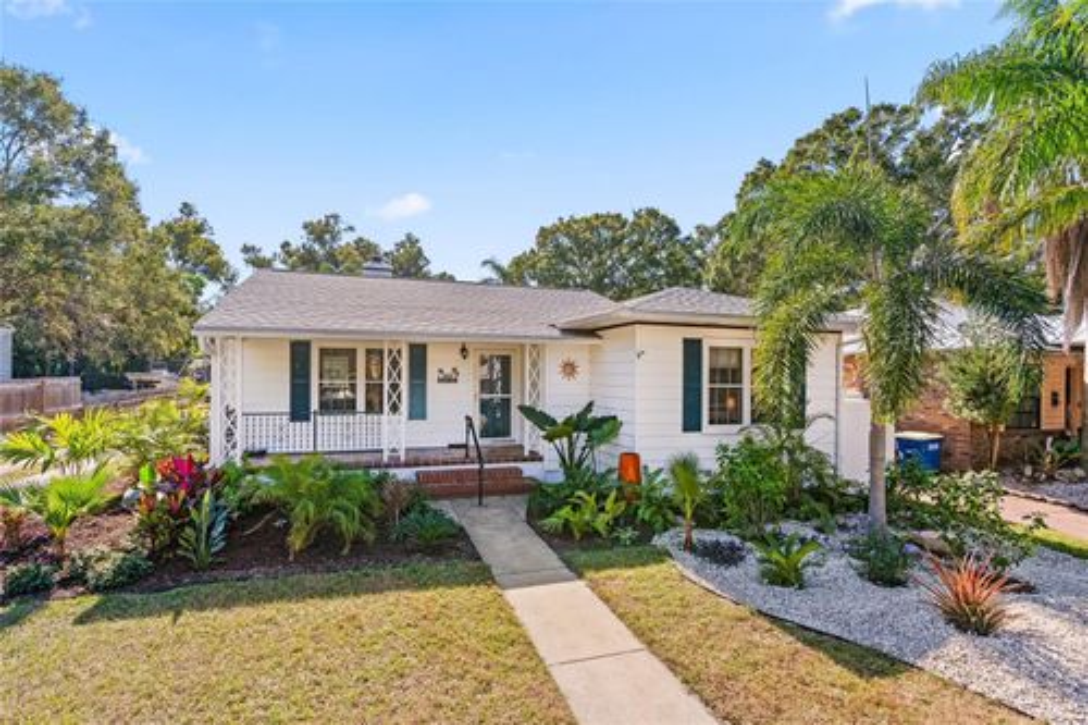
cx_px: 544
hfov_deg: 96.8
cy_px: 362
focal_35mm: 16
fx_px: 483
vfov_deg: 73.7
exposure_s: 1/2500
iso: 640
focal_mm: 16
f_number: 5
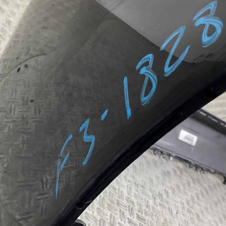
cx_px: 85
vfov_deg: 29.8
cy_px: 76
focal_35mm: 57
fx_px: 421
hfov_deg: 29.9
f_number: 1.8
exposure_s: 1/120
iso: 40
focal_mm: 3
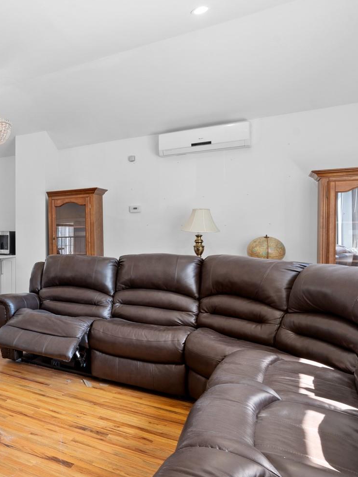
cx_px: -87
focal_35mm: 28
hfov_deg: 36.4
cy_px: 247
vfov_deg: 63.4
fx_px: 386
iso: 200
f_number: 10
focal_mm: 14
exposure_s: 1/2
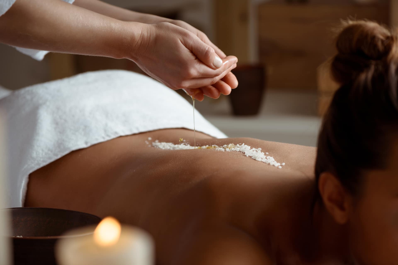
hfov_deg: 19.5
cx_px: 199
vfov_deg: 13.0
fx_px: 1161
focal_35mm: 105
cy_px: 132
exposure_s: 1/160
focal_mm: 105
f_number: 4
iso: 100
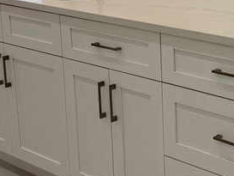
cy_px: 15
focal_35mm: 90
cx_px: 231
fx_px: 609
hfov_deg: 21.1
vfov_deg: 16.2
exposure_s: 1/153
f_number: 1.78
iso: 64
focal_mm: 6.76
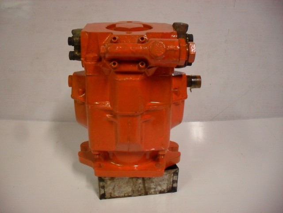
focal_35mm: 35
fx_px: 286
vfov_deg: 40.7
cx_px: 142
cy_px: 106
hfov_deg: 52.6
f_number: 3.2
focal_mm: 6.3
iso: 400
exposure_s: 1/30
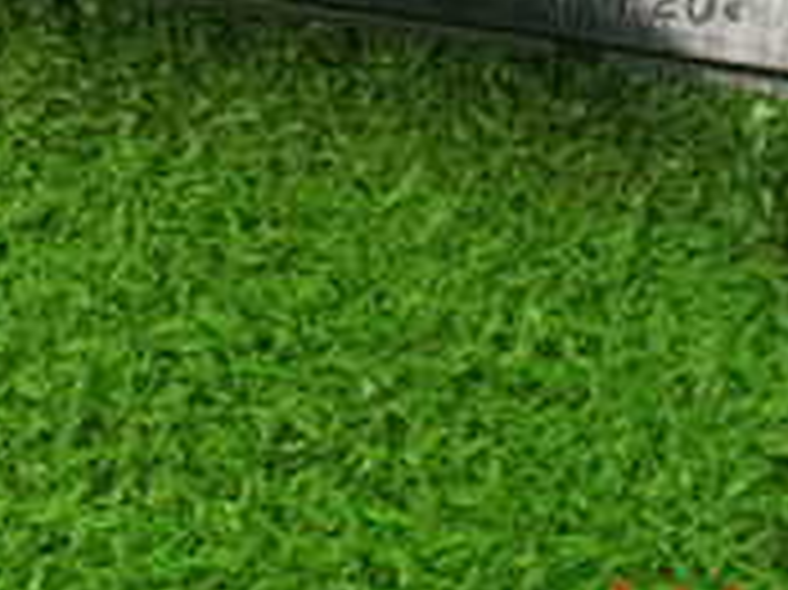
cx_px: 279
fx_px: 2343
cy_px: -329
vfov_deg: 13.4
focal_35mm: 103
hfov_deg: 19.0
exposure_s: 1/60
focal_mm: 5.4
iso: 160
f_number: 2.3
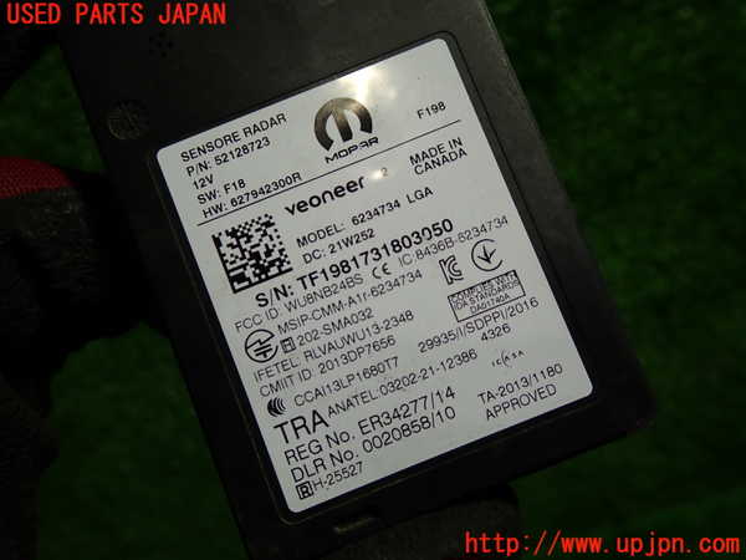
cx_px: 373
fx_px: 647
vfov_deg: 46.8
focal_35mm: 30
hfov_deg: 60.0
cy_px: 280
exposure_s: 1/60
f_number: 2.3
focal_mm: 5.4
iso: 100
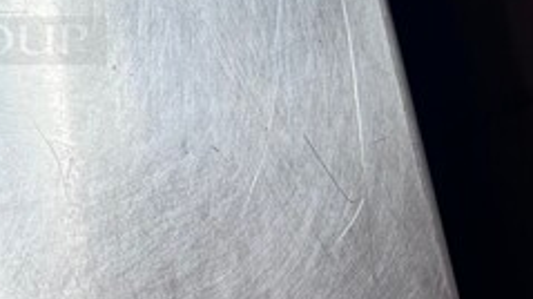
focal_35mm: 89
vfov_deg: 13.2
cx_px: -140
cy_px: -52
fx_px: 1257
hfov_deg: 21.8
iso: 80
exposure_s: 1/120
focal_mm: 6.86
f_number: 1.78
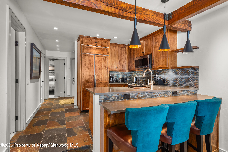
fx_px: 120
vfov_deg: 64.6
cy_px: 76
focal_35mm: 19
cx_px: 114
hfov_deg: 86.9
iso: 400
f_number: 10
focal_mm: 19
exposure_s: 1.3
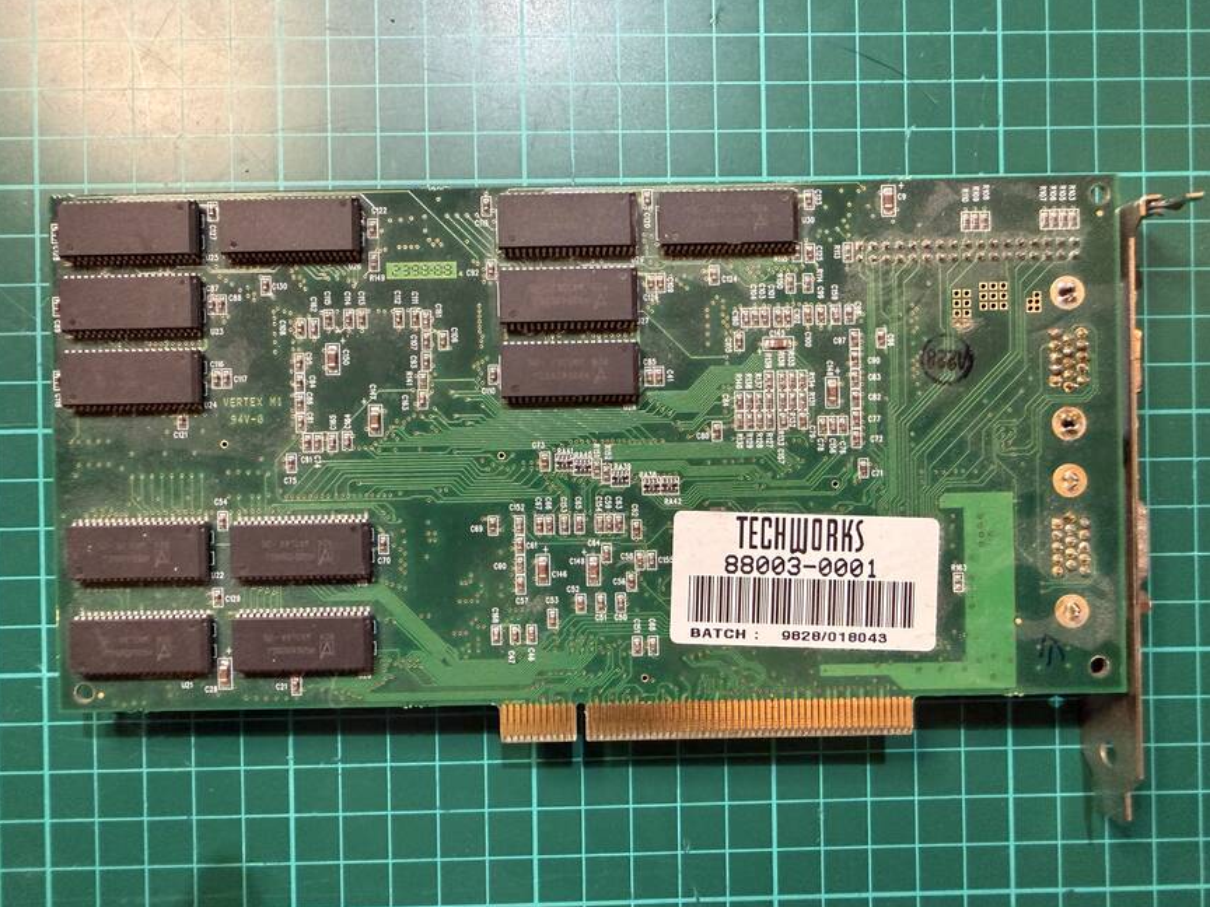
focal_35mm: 25
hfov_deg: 69.4
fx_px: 874
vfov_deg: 54.9
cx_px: 623
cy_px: 464
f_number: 2.2
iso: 500
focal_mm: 2.22
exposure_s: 1/49
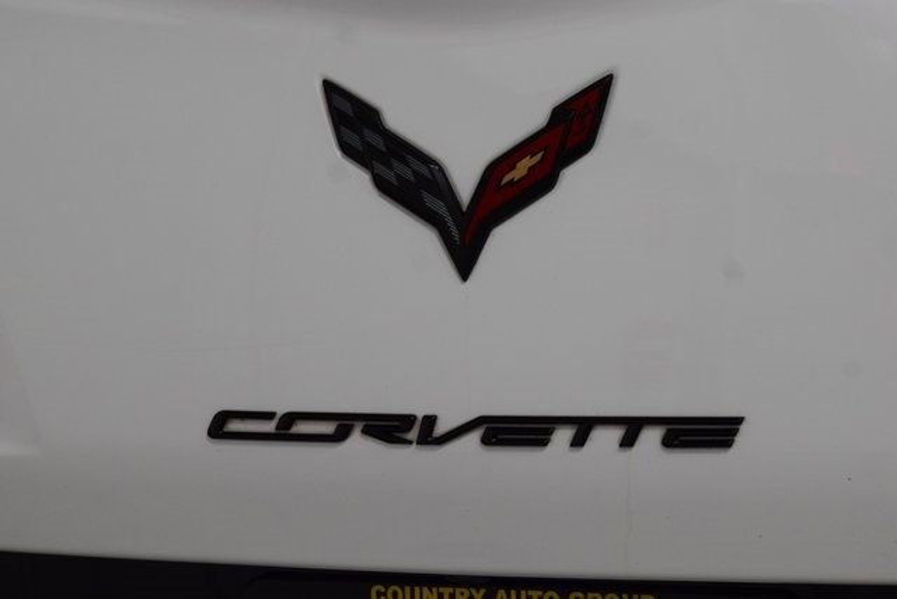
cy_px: 300
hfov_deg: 19.5
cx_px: 448
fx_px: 2617
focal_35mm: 105
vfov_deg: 13.0
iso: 1600
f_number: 6.3
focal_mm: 70
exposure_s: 1/125
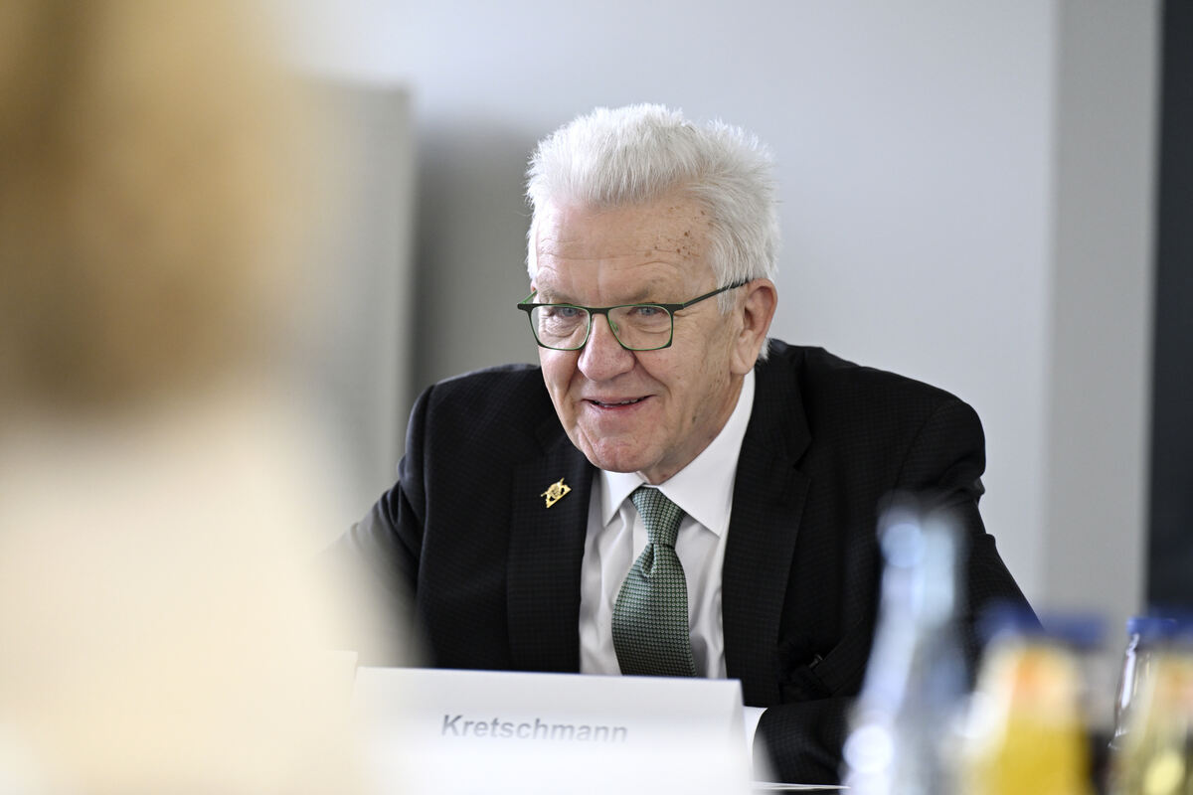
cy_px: 398
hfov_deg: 10.3
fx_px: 6627
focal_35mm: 200
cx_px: 596
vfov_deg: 6.9
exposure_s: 1/125
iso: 1600
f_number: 4
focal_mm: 200
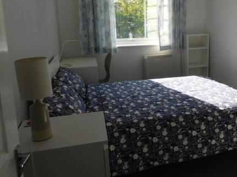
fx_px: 233
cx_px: 160
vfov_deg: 41.2
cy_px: 60
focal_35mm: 34
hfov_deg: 52.8
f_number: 3.4
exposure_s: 1/400
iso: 125
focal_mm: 4.5
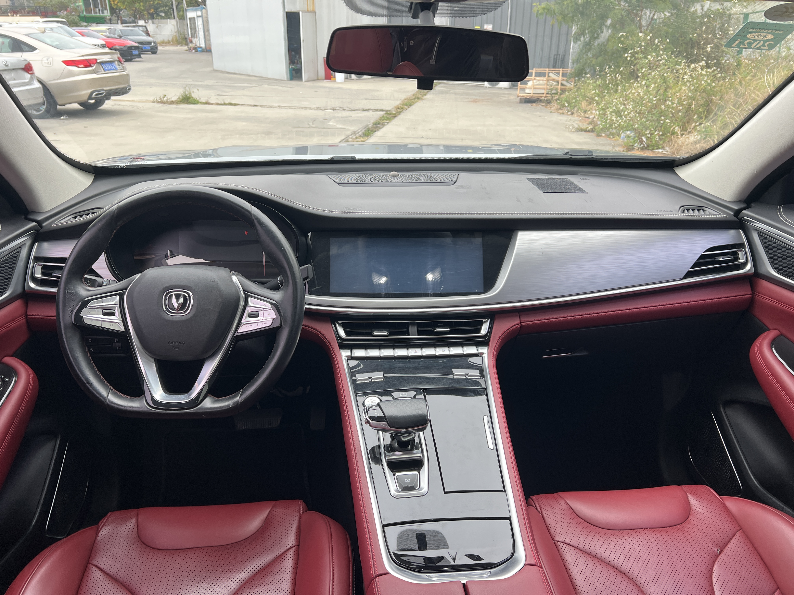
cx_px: 397
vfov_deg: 53.1
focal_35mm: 26
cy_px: 298
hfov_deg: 67.3
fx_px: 596
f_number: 1.5
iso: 32
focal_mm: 5.7
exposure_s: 1/130
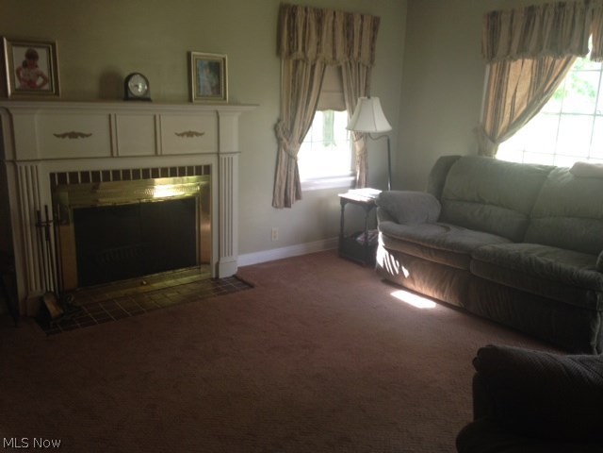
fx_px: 575
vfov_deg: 42.9
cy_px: 226
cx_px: 302
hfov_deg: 55.4
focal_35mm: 33
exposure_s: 1/20
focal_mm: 4.12
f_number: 2.4
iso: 80
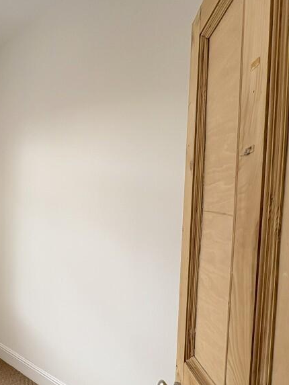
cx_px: -9
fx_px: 278
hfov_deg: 45.1
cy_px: 230
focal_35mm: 25
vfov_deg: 68.7
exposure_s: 1/136
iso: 64
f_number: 2.2
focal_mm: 2.22
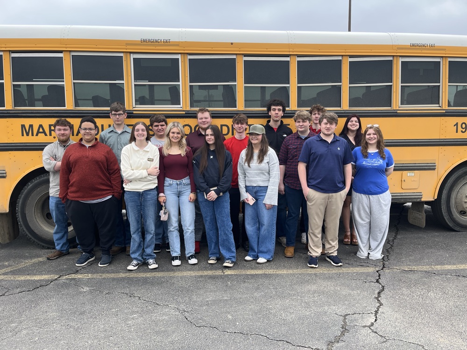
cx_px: 234
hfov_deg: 67.3
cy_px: 175
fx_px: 351
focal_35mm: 26
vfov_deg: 53.1
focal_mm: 5.1
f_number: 1.6
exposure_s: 1/1175
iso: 50
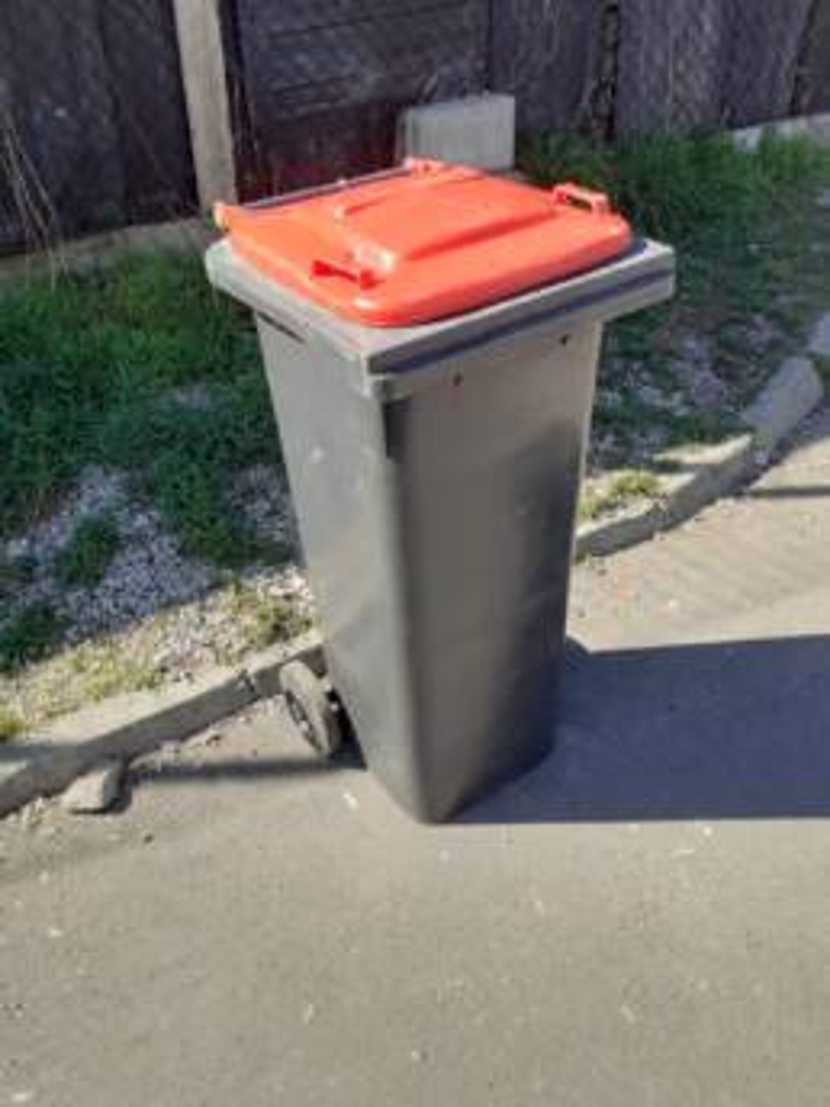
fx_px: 863
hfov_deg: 51.4
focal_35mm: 27
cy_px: 554
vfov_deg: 65.3
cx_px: 415
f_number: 1.9
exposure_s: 1/564
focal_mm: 3.6
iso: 40
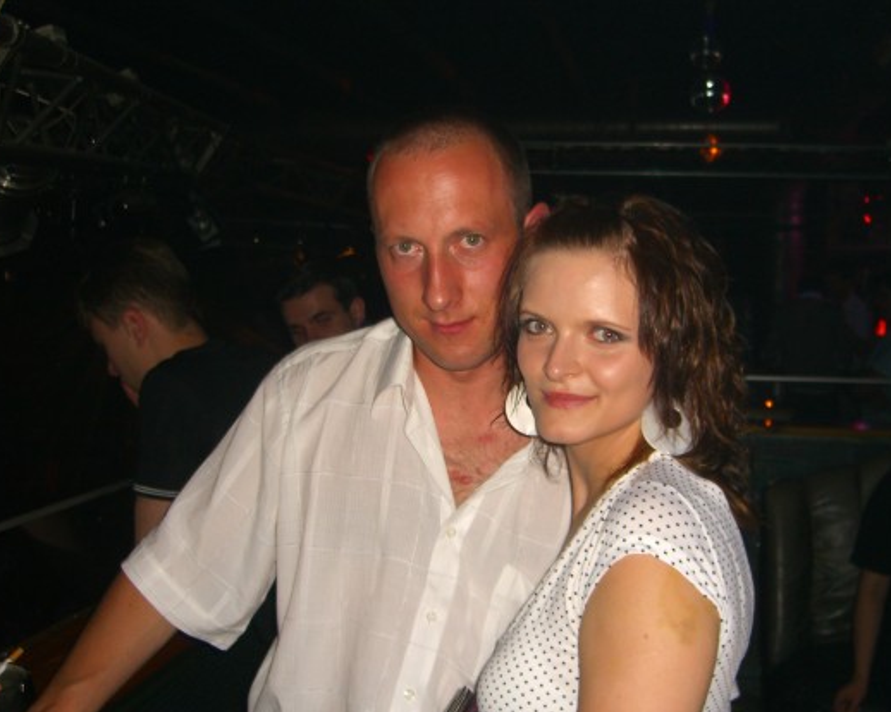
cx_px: 494
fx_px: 1133
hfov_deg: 42.9
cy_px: 384
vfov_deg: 34.9
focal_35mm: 43
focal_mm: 7.9
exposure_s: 1/60
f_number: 2.8
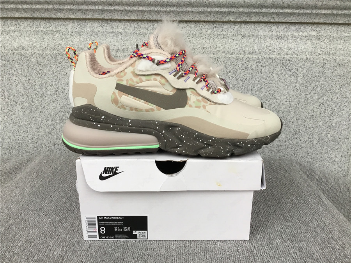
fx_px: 314
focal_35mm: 31
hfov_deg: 58.4
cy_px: 132
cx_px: 176
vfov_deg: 45.4
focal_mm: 3.3
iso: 25
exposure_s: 1/33
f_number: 2.4
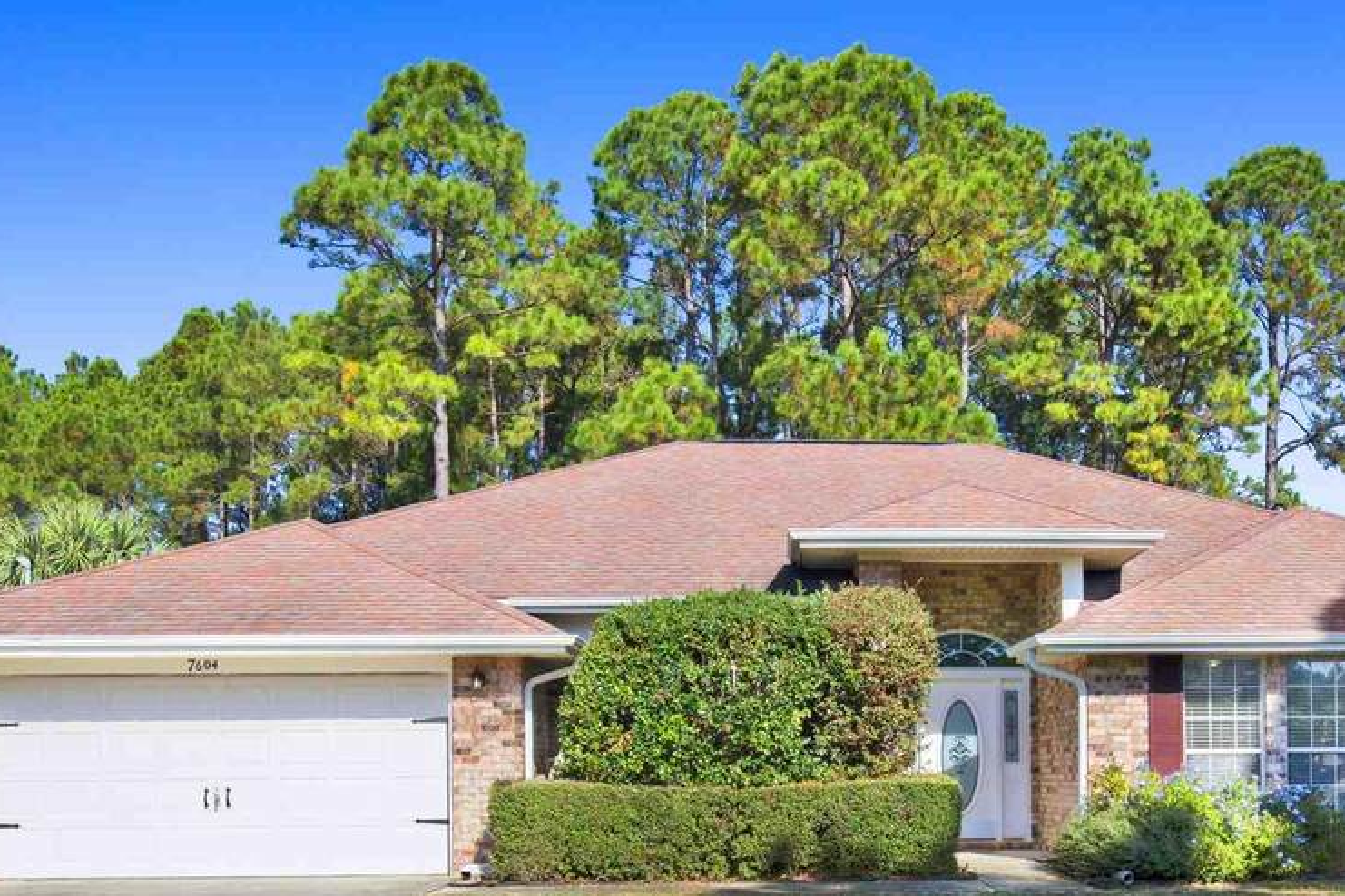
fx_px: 1420
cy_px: 770
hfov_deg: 50.1
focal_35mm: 38
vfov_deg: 33.6
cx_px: 860
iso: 200
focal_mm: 22
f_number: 11
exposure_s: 1/250
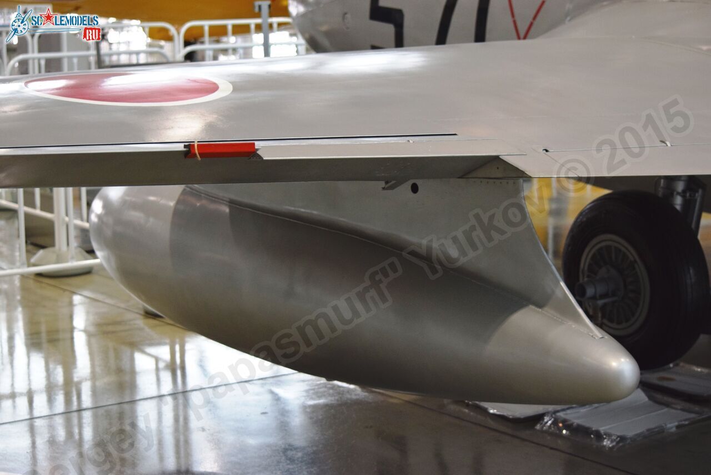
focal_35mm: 82
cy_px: 238
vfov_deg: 16.6
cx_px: 356
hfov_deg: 24.6
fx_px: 1630
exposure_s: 1/60
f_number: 4.5
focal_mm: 55
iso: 900
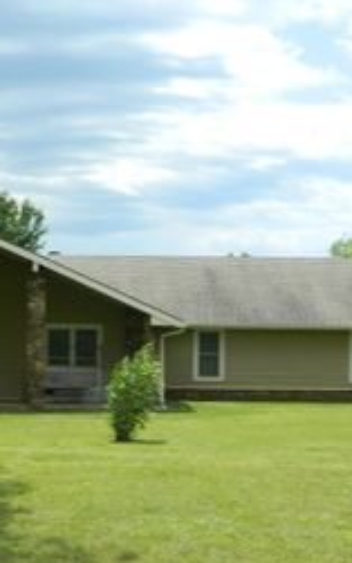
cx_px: 58
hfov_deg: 17.4
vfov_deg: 27.7
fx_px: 1135
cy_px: 364
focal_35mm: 74
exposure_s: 1/800
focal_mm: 6.2
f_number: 3.3
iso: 80
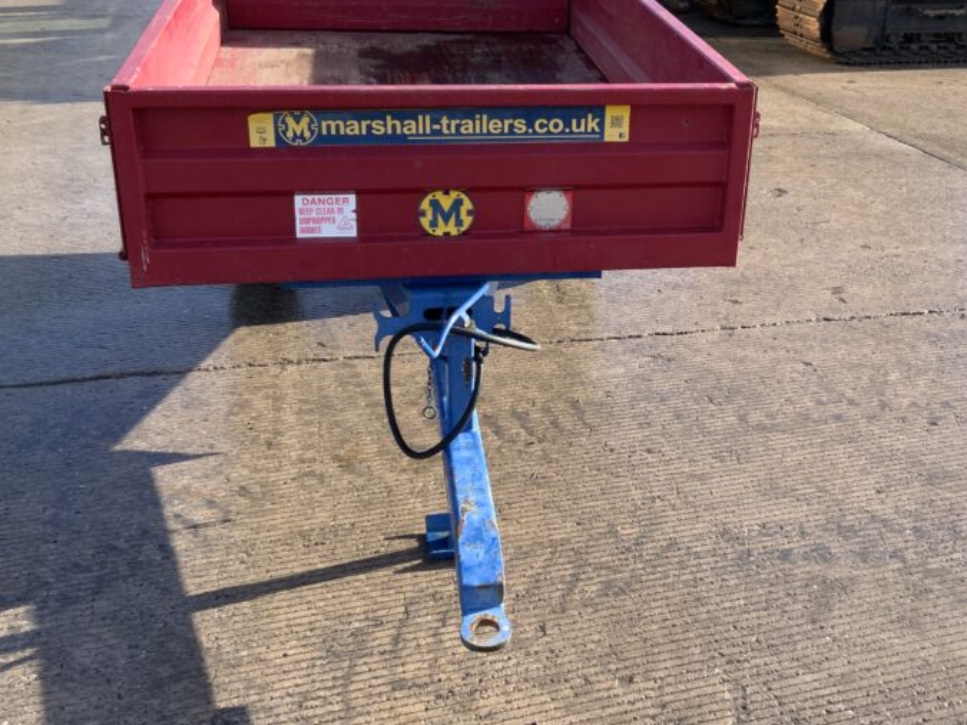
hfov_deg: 42.7
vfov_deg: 32.8
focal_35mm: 44
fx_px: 1229
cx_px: 584
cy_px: 314
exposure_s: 1/469
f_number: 1.8
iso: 16
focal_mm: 3
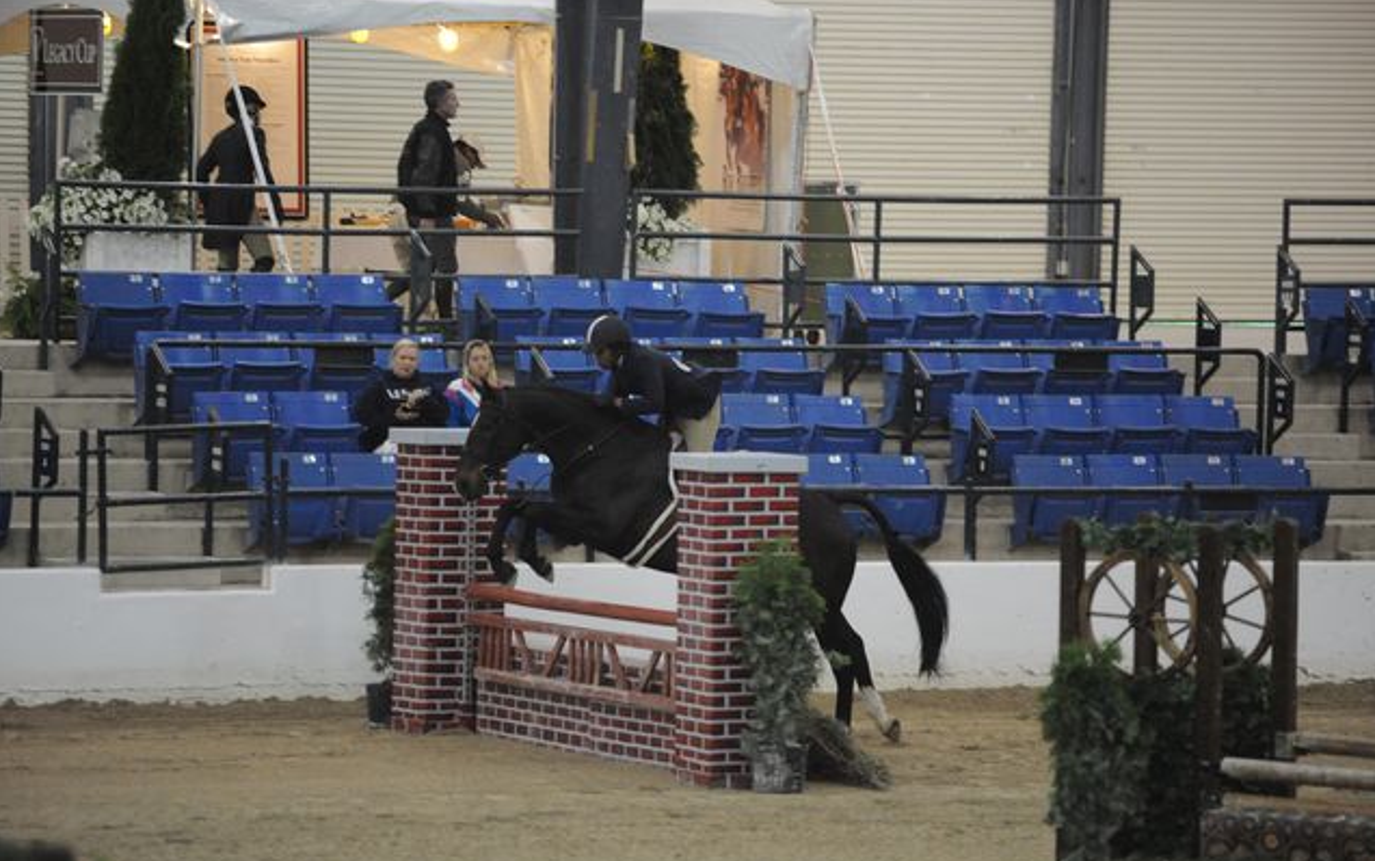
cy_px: 452
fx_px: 7685
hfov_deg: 10.2
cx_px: 688
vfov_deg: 6.4
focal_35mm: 205
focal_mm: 200
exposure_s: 1/400
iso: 6400
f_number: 2.8
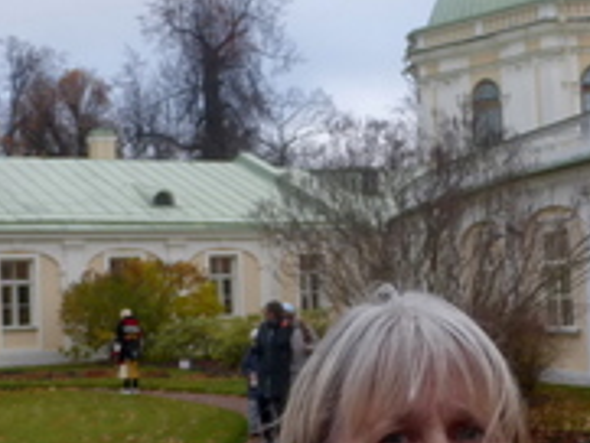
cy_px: 262
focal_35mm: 69
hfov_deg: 28.1
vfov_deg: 21.3
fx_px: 1177
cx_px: 332
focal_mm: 4.3
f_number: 3.3
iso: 100
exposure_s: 1/100
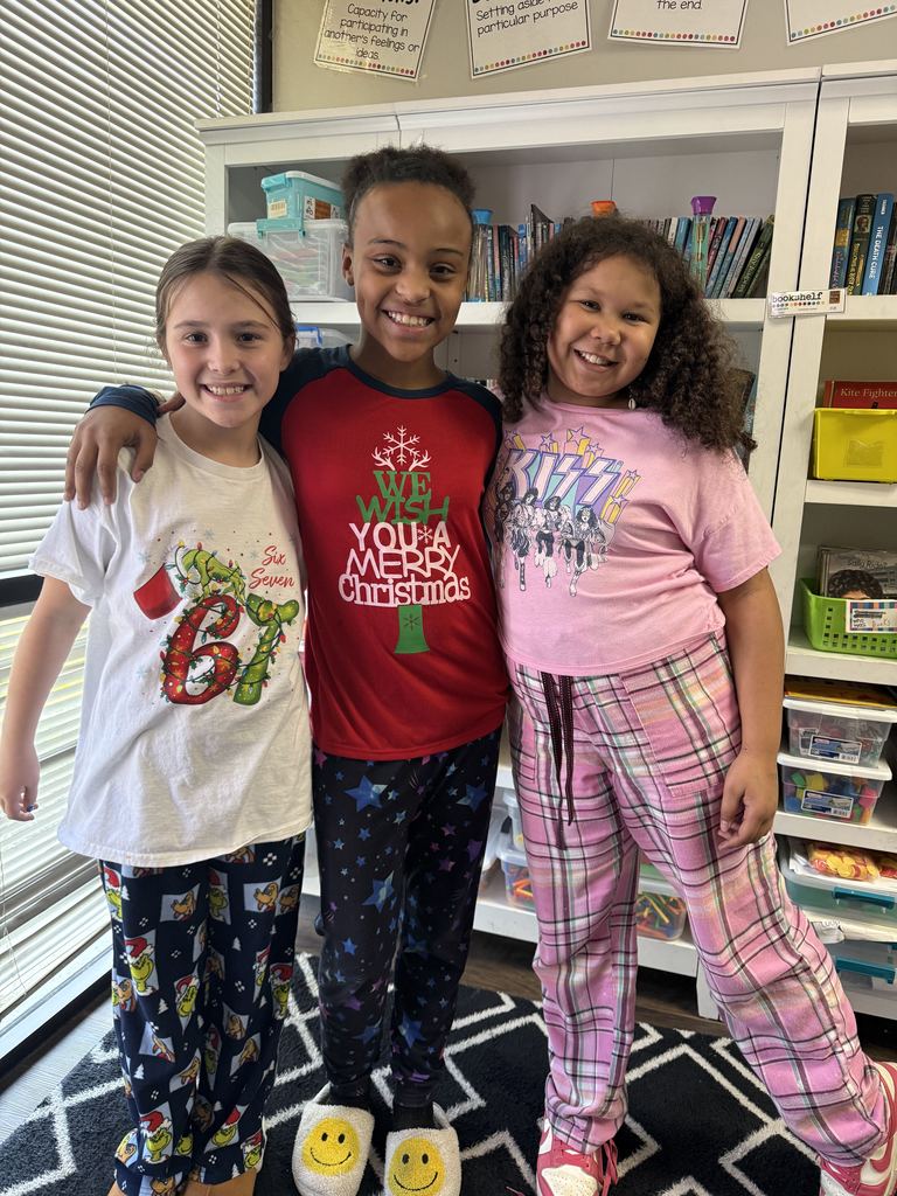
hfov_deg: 56.8
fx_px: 829
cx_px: 448
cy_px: 598
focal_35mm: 24
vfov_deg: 71.6
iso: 250
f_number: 1.78
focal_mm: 6.76
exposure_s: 1/60
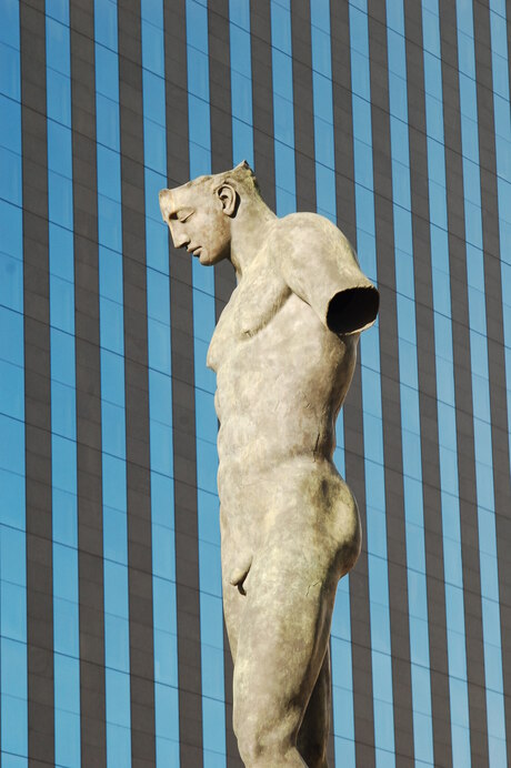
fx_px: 3712
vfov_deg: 11.8
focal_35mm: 174
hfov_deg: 7.9
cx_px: 256
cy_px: 384
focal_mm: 116
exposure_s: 1/160
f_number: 8
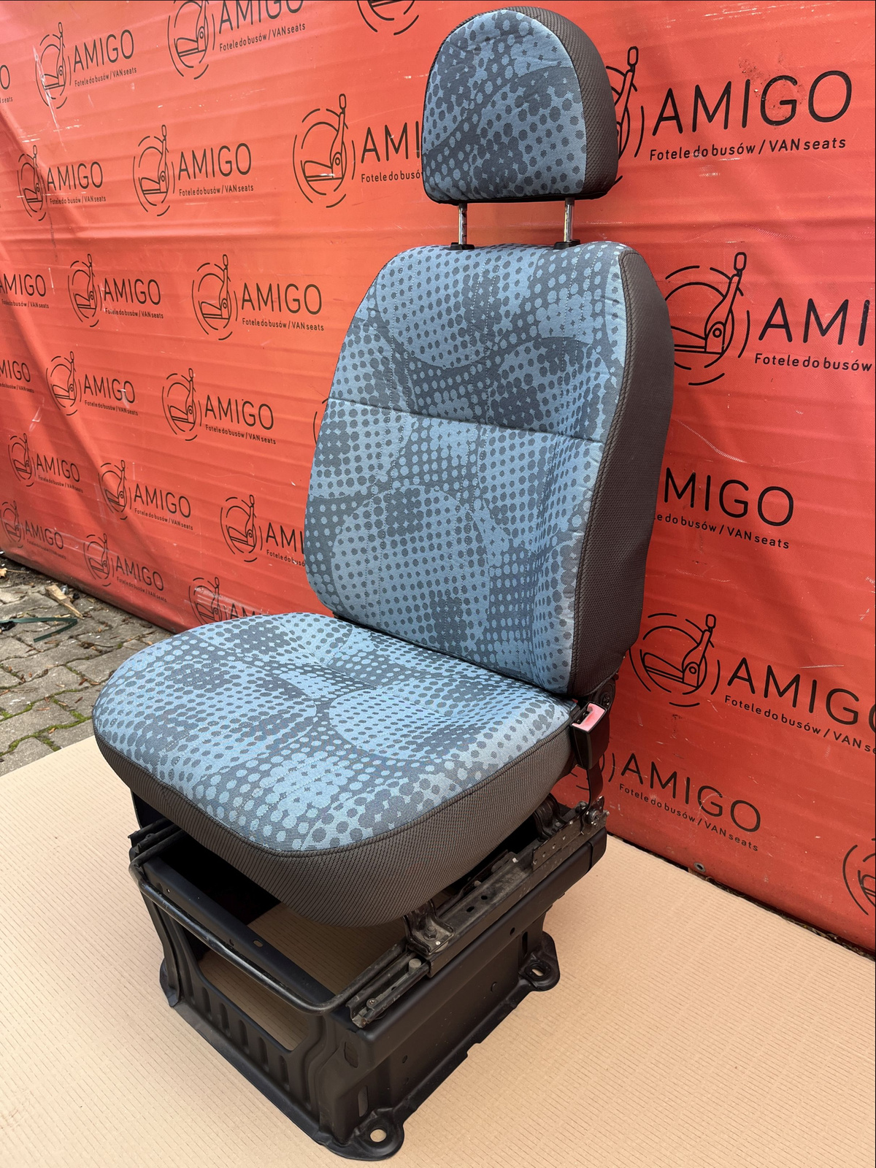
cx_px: 438
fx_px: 877
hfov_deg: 53.1
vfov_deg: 67.3
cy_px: 584
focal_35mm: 26
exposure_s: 1/155
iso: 40
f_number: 1.6
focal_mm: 5.1
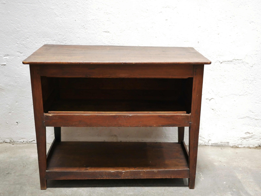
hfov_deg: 40.4
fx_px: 355
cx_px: 140
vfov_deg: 30.8
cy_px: 115
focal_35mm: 47
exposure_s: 1/60
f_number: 1.7
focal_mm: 20
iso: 1000
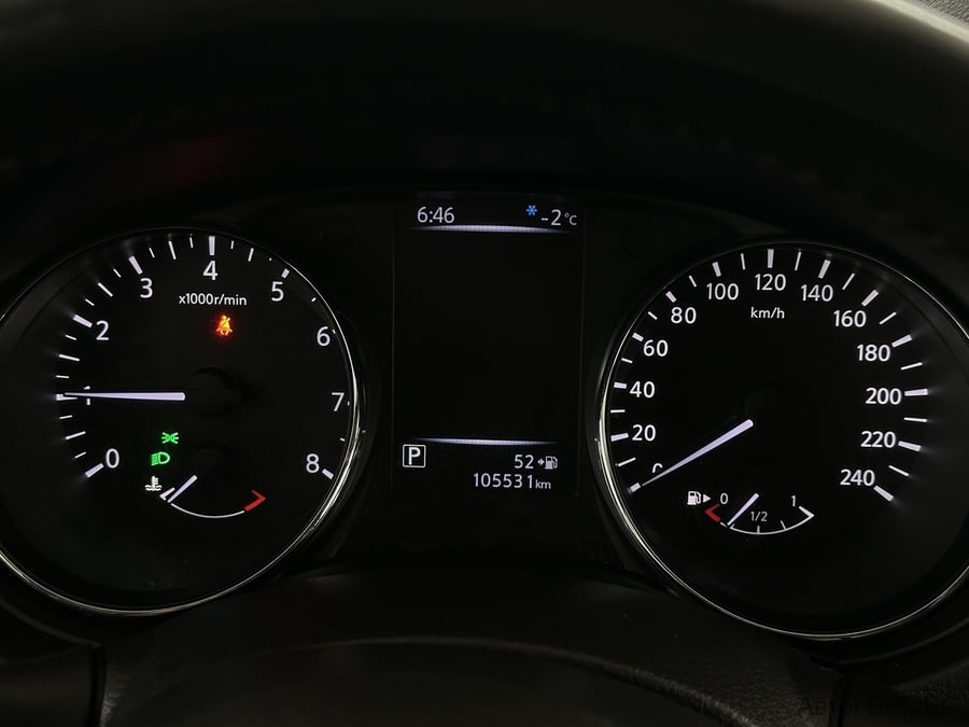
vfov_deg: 30.3
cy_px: 364
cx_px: 484
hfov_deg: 39.7
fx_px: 1344
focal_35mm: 48
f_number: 1.78
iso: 250
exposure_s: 1/50
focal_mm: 6.86
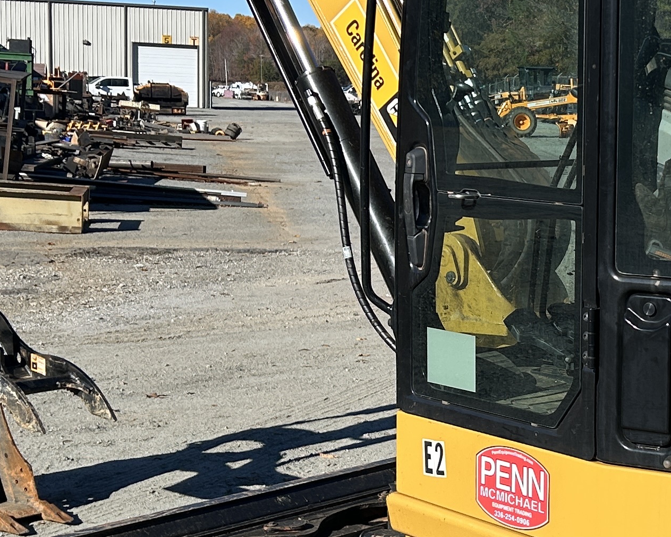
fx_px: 1609
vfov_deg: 18.9
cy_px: 328
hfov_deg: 22.9
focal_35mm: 81
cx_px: 625
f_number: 1.5
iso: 50
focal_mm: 5.7
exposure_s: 1/4115
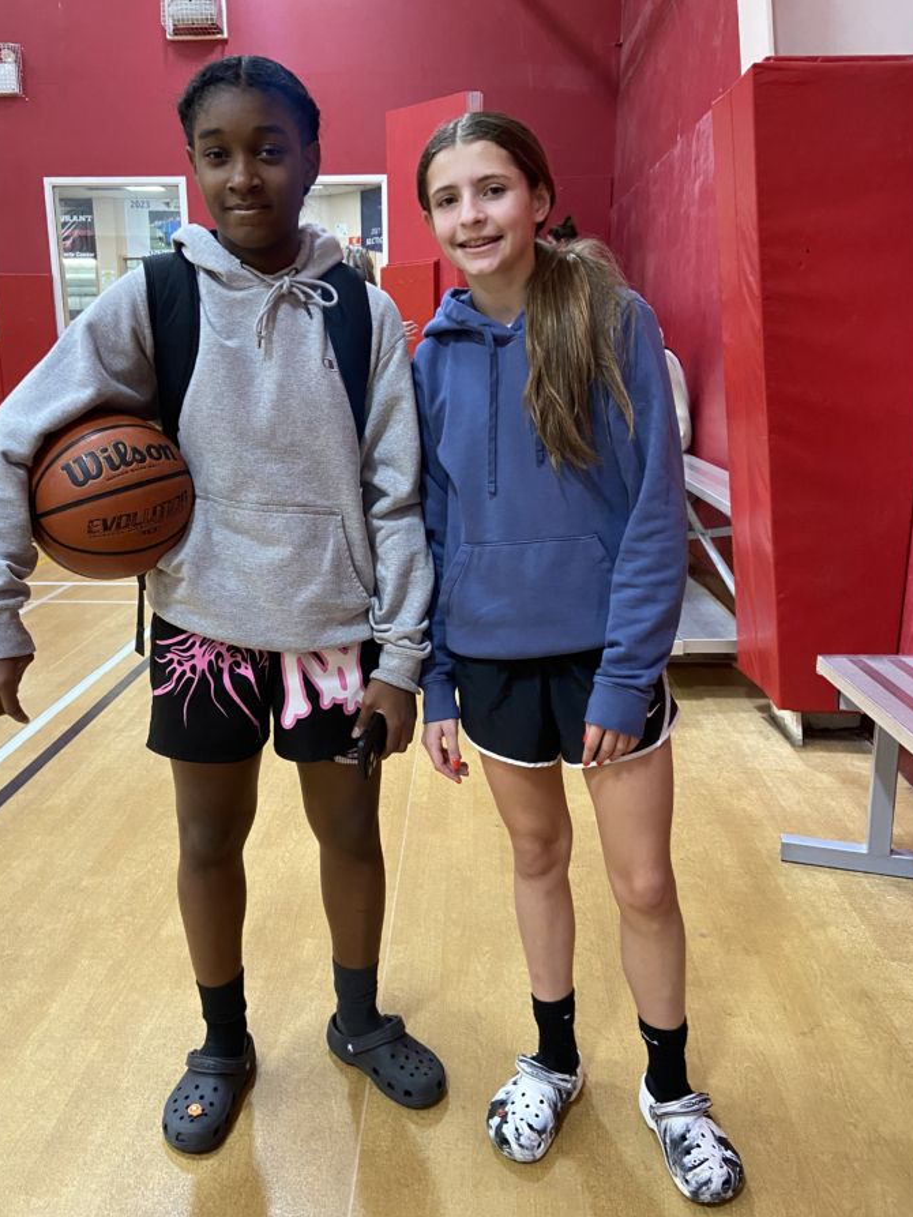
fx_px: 1055
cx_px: 411
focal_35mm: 30
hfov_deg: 46.7
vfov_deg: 59.9
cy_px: 591
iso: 400
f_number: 1.8
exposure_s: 1/60
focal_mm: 4.25
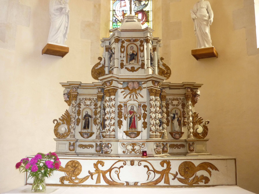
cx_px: 130
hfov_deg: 55.4
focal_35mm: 33
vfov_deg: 42.9
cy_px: 97
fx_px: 247
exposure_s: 1/30
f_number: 2.8
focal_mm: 5.5
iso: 320
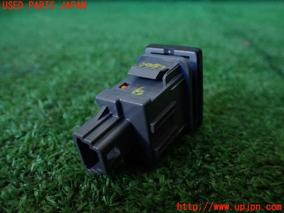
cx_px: 142
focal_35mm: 30
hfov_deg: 60.0
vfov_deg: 46.8
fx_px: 246
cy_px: 106
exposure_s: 1/125
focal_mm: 5.4
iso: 400
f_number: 2.3
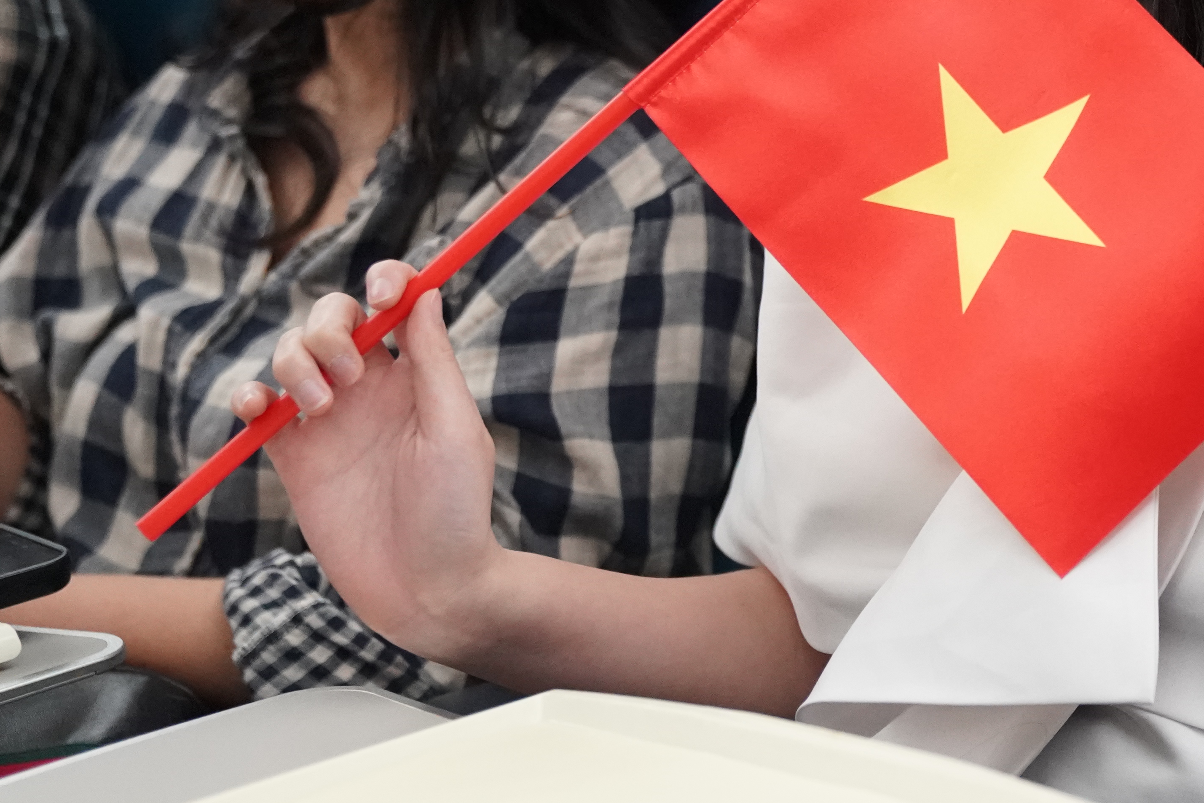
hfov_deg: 23.4
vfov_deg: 16.1
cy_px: 109
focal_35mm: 84
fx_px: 2809
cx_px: 1153
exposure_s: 1/160
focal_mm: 40
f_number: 2.8
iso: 6400
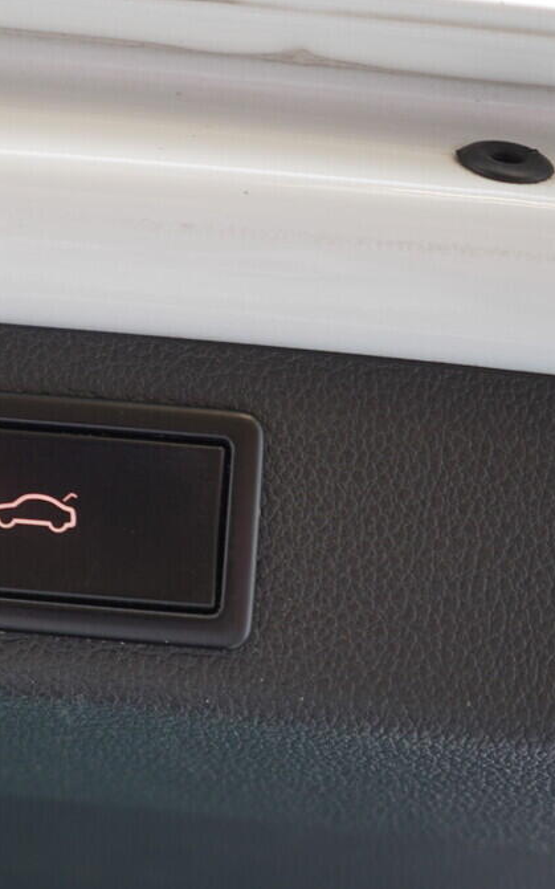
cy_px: 448
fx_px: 1356
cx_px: 17
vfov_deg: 36.3
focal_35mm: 56
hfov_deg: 22.4
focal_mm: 24
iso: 125
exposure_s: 1/40
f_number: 2.8
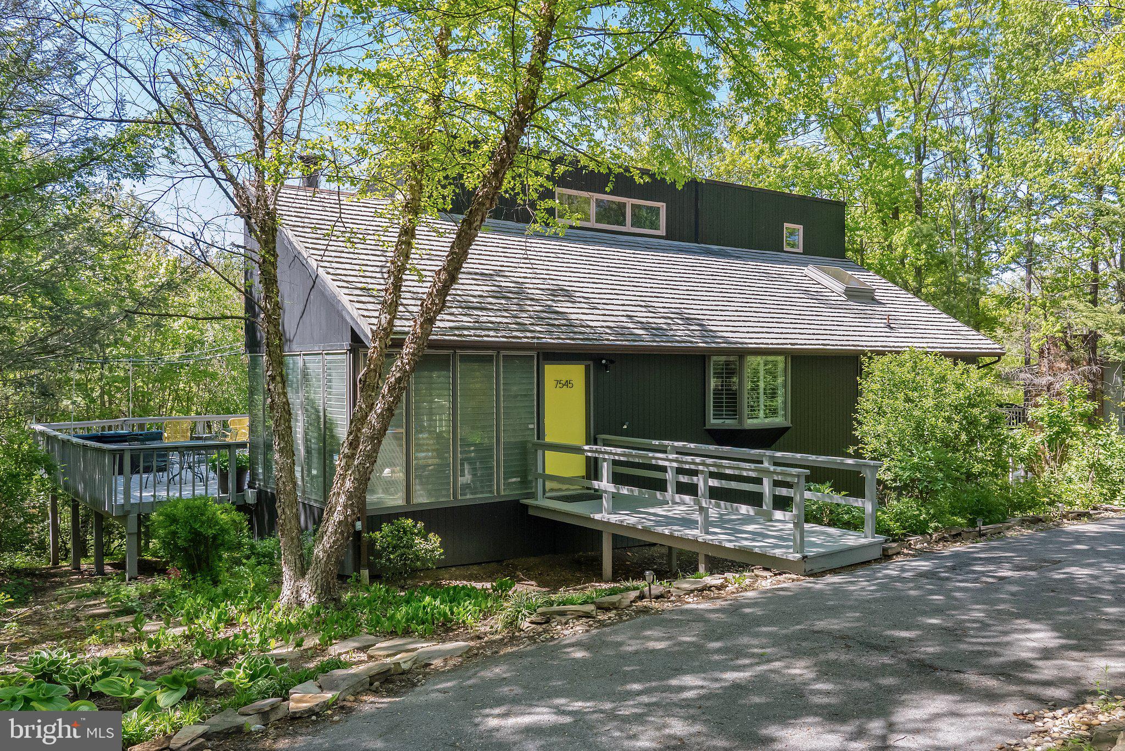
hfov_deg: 67.4
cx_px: 562
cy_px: 376
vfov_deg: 48.0
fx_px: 844
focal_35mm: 27
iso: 12800
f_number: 10
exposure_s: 1/640
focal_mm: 27
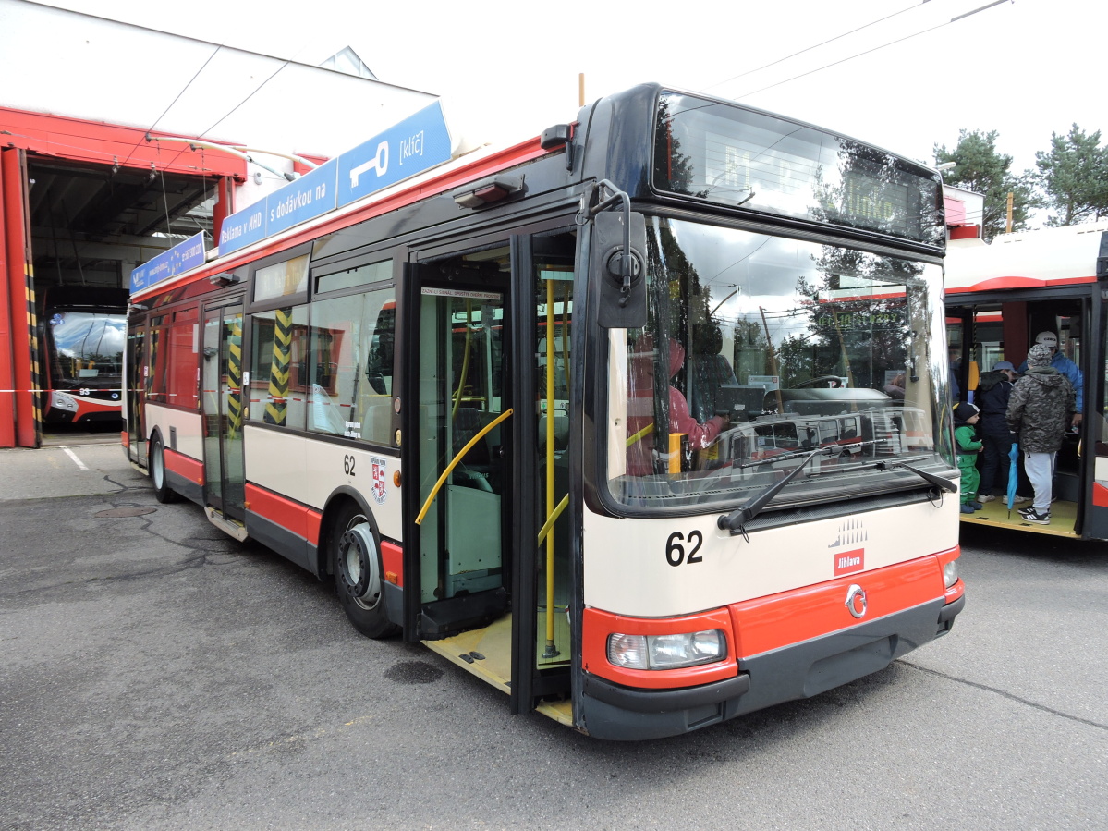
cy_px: 416
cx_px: 554
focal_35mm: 24
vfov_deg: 56.8
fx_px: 768
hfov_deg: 71.6
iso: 100
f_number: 3.3
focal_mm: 4.3
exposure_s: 1/200
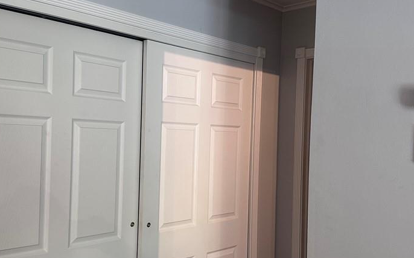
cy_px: 142
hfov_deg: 51.5
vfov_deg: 33.5
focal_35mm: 38
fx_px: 429
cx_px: 194
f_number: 1.78
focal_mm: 6.86
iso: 160
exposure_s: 1/60
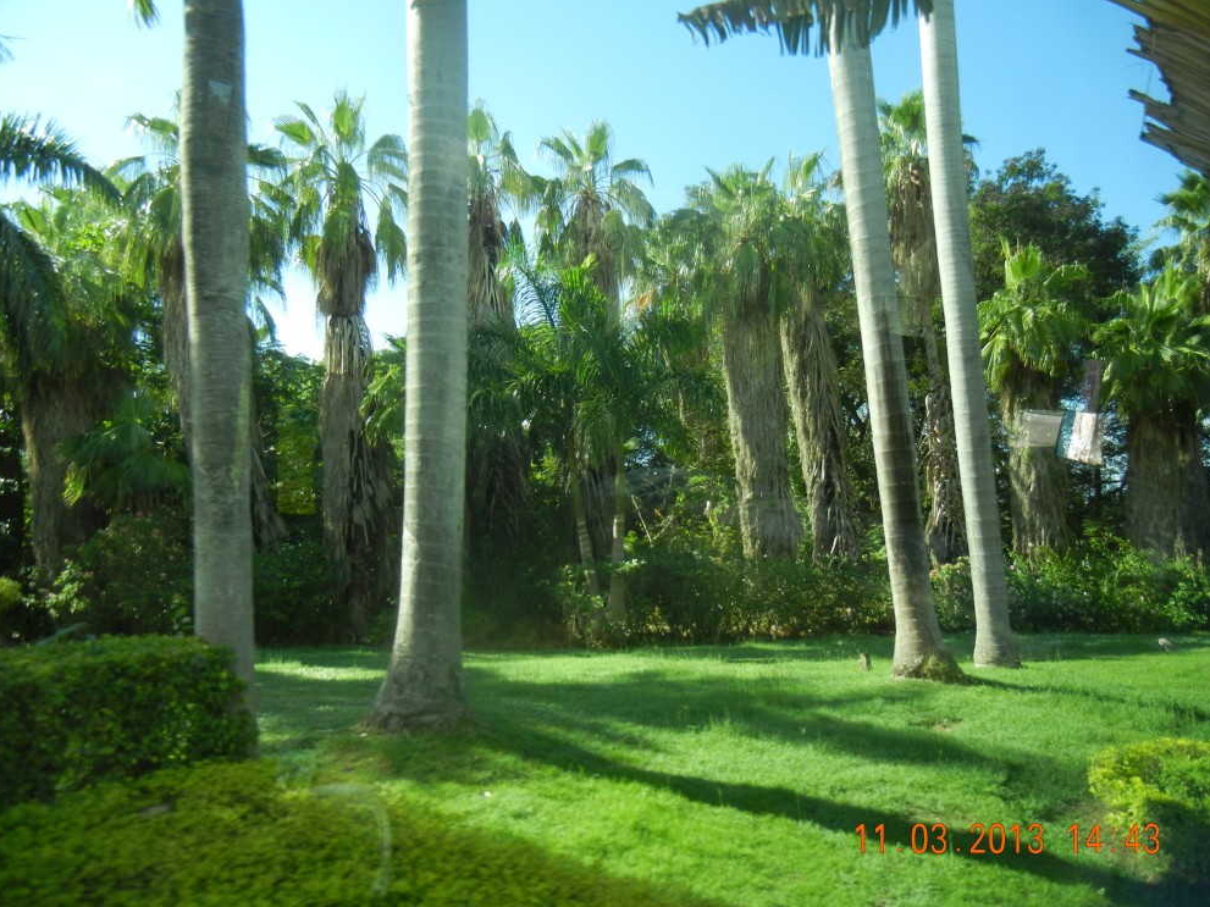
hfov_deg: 58.4
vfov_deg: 45.4
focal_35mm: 31
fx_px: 1083
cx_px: 612
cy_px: 468
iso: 186
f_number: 3.5
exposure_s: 1/63.4
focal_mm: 5.4
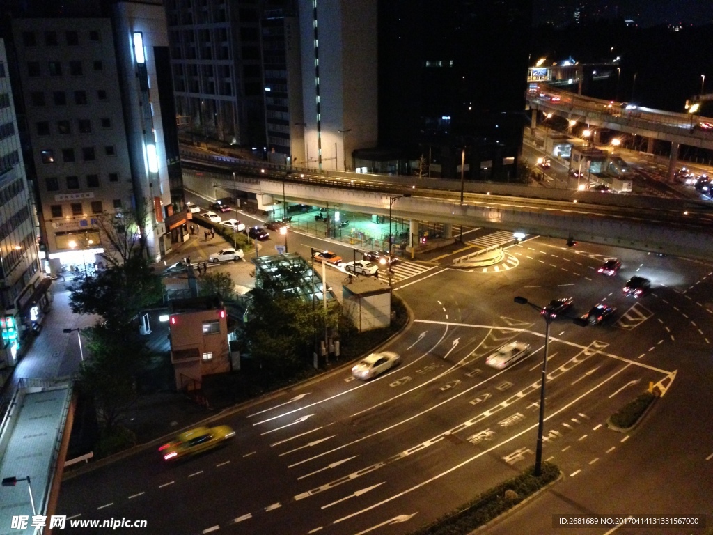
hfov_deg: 55.4
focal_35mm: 33
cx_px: 356
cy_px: 268
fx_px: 680
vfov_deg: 42.9
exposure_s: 1/15
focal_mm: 4.13
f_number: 2.4
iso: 800
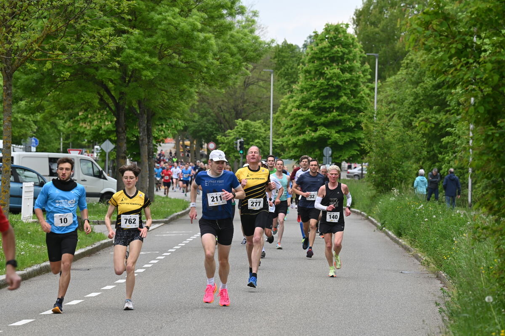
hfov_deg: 10.3
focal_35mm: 200
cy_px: 168
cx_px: 252
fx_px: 2804
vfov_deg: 6.9
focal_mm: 200
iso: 800
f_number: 8
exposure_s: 1/320
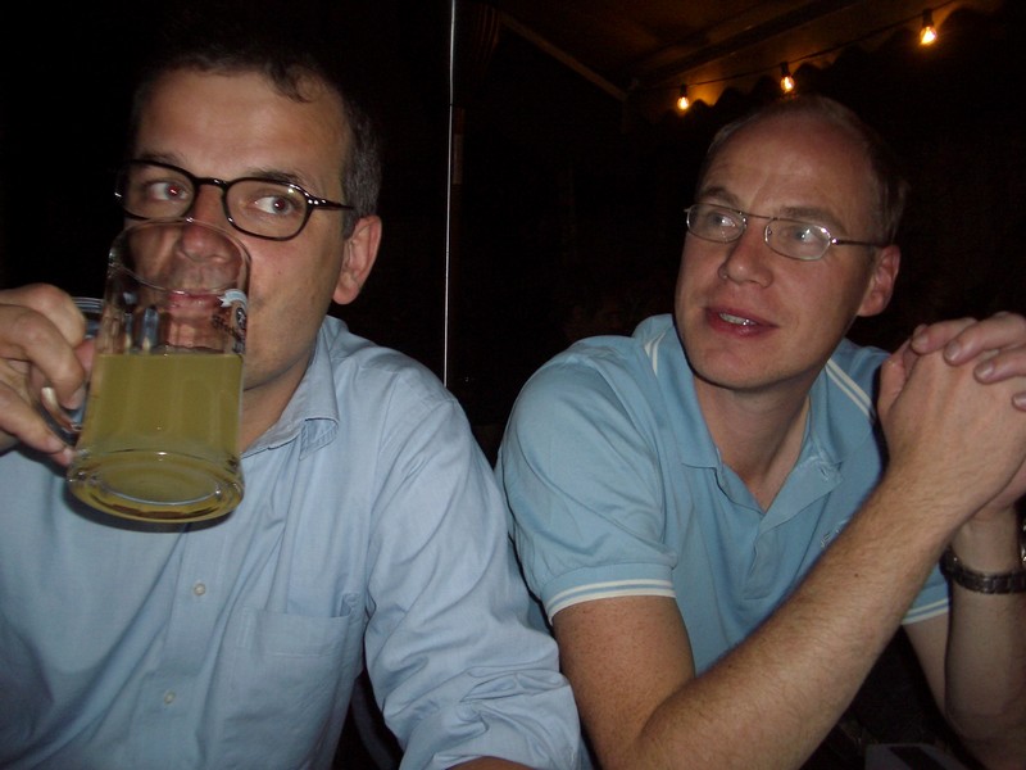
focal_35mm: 35
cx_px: 513
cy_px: 385
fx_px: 1037
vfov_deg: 40.7
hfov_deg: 52.6
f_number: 2.6
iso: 100
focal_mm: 5.8
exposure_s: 1/60
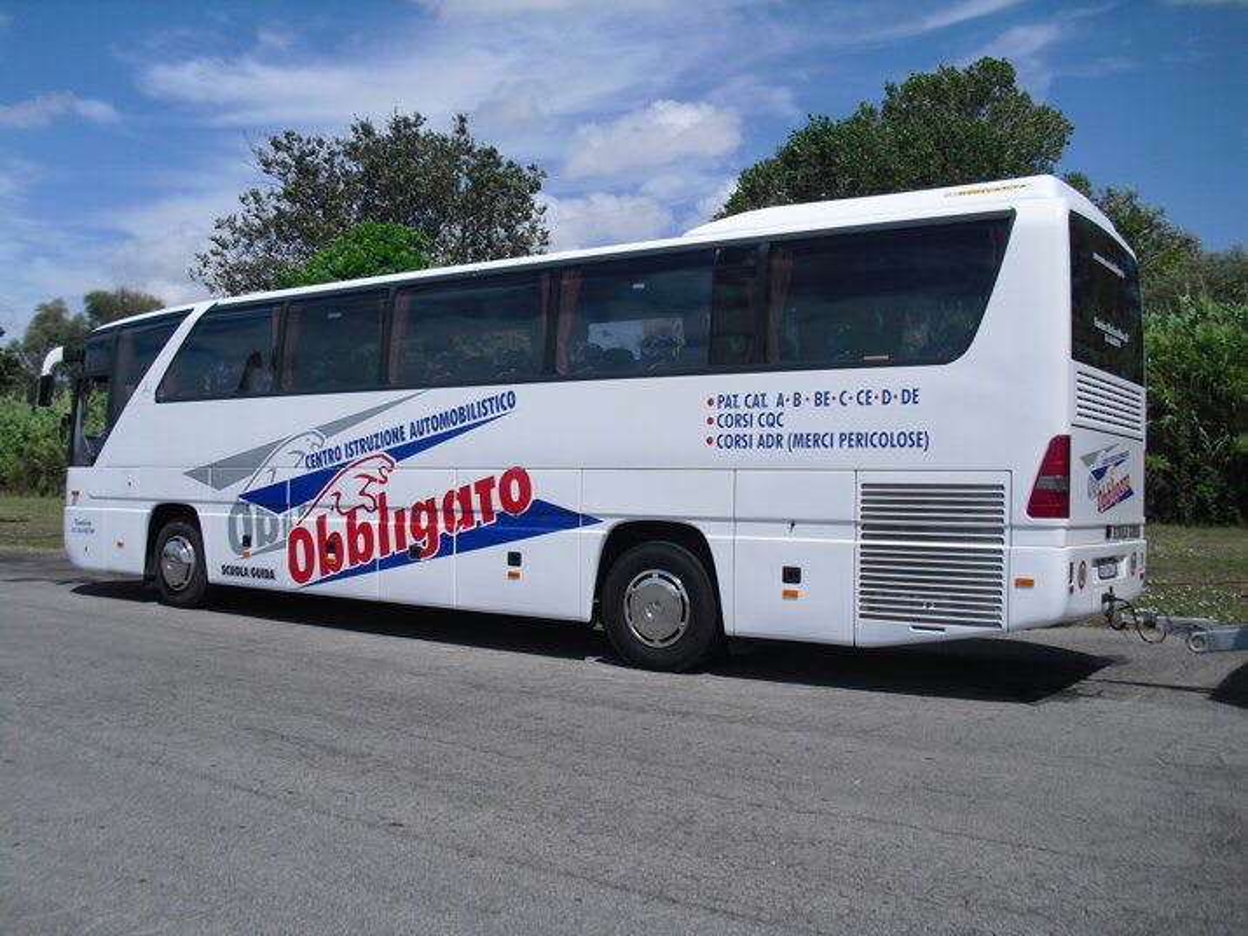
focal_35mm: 36
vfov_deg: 39.6
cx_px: 624
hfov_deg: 51.4
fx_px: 1298
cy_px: 468
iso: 64
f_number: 7.8
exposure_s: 1/250
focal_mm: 6.3
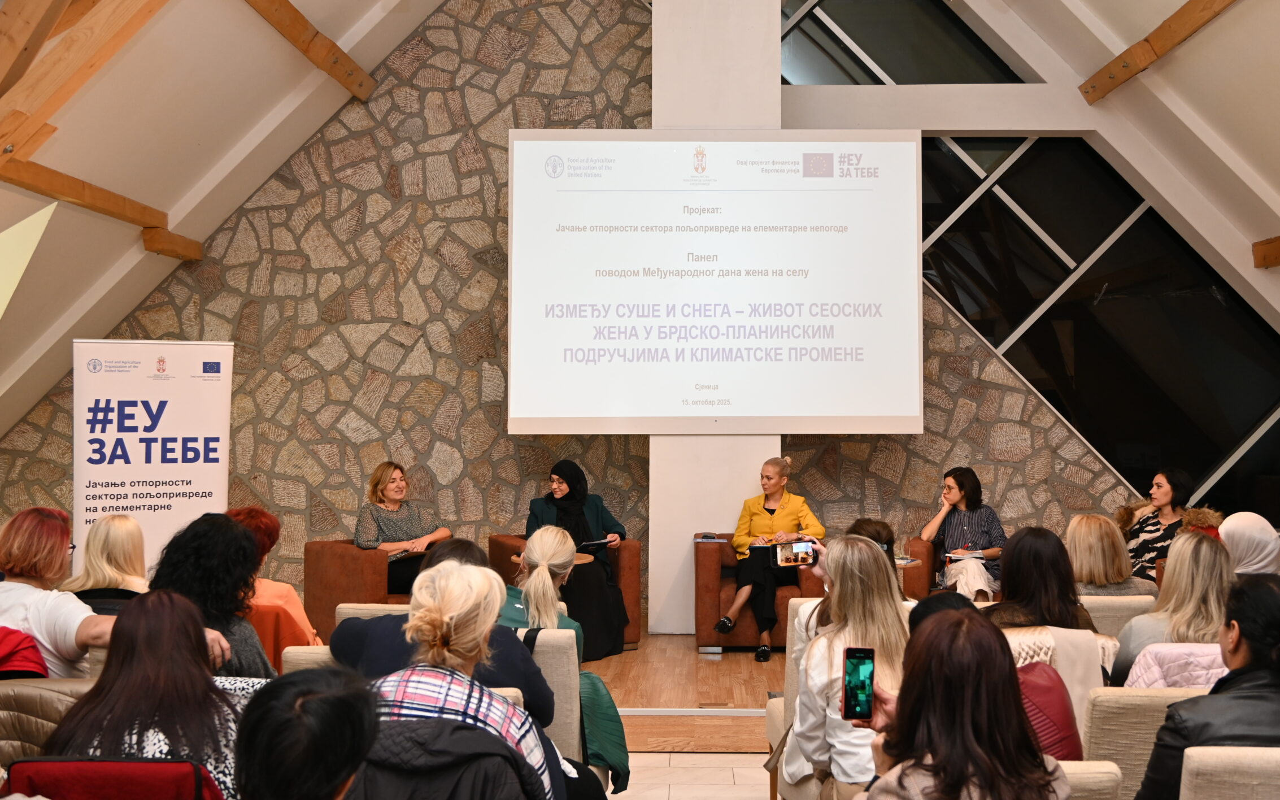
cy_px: 365
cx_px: 691
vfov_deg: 32.9
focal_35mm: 39
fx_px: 1356
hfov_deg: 50.5
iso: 400
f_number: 4
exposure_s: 1/60
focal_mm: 22.5
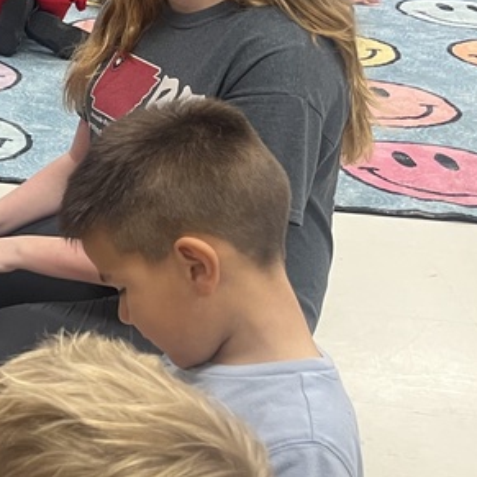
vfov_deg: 21.3
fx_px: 1263
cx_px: -287
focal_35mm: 81
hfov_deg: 18.4
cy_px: 162
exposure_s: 1/60
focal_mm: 5.1
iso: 125
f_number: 1.6
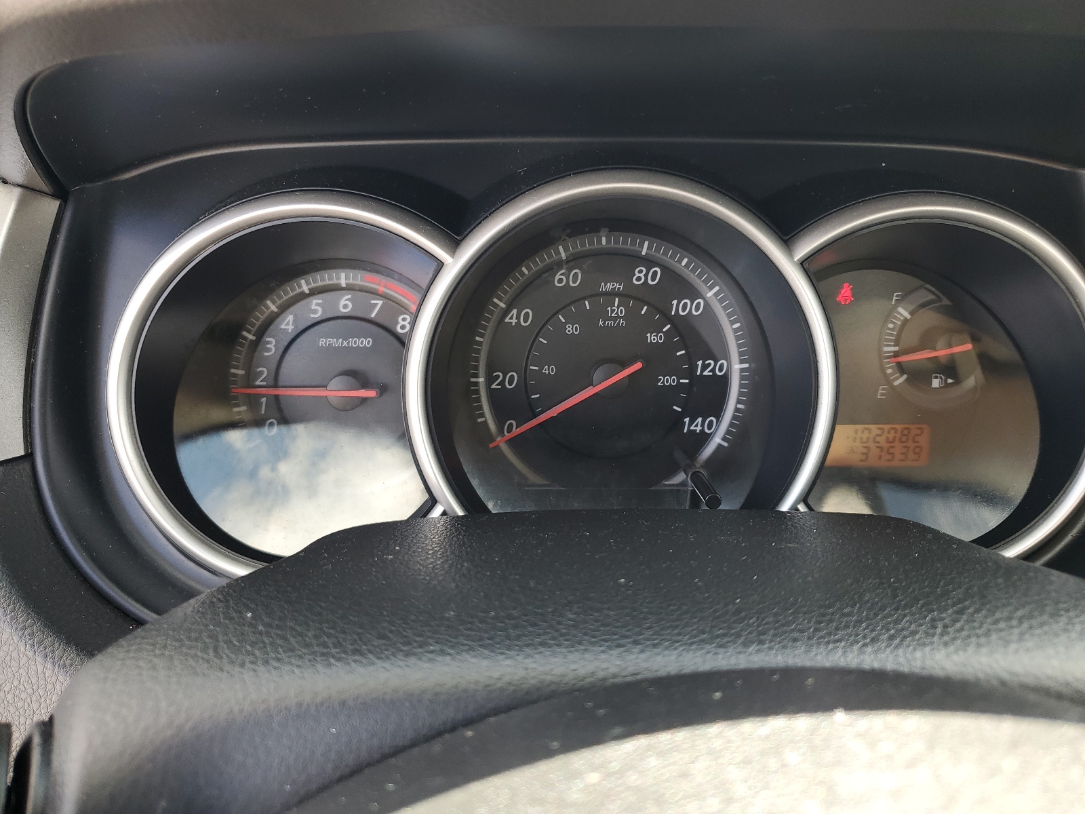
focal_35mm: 26
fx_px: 815
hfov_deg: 67.3
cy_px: 407
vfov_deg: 53.1
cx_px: 542
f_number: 1.5
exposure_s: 1/147
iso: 50
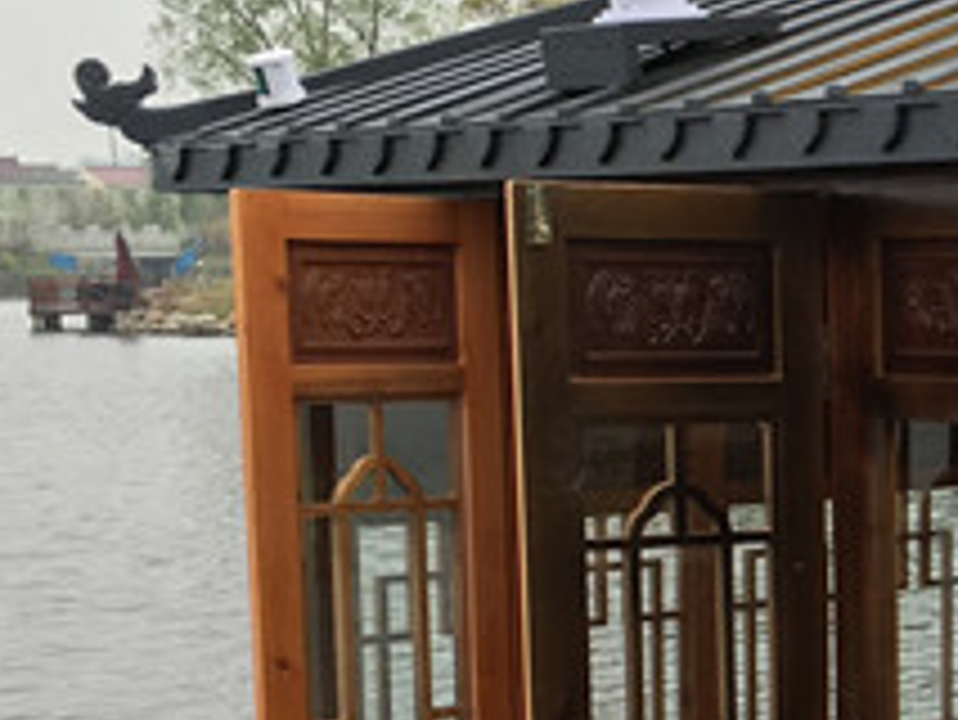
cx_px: 1286
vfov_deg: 14.3
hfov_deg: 17.9
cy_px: 747
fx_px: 2824
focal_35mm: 102
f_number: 2.2
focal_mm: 4.15
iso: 25
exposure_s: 1/100
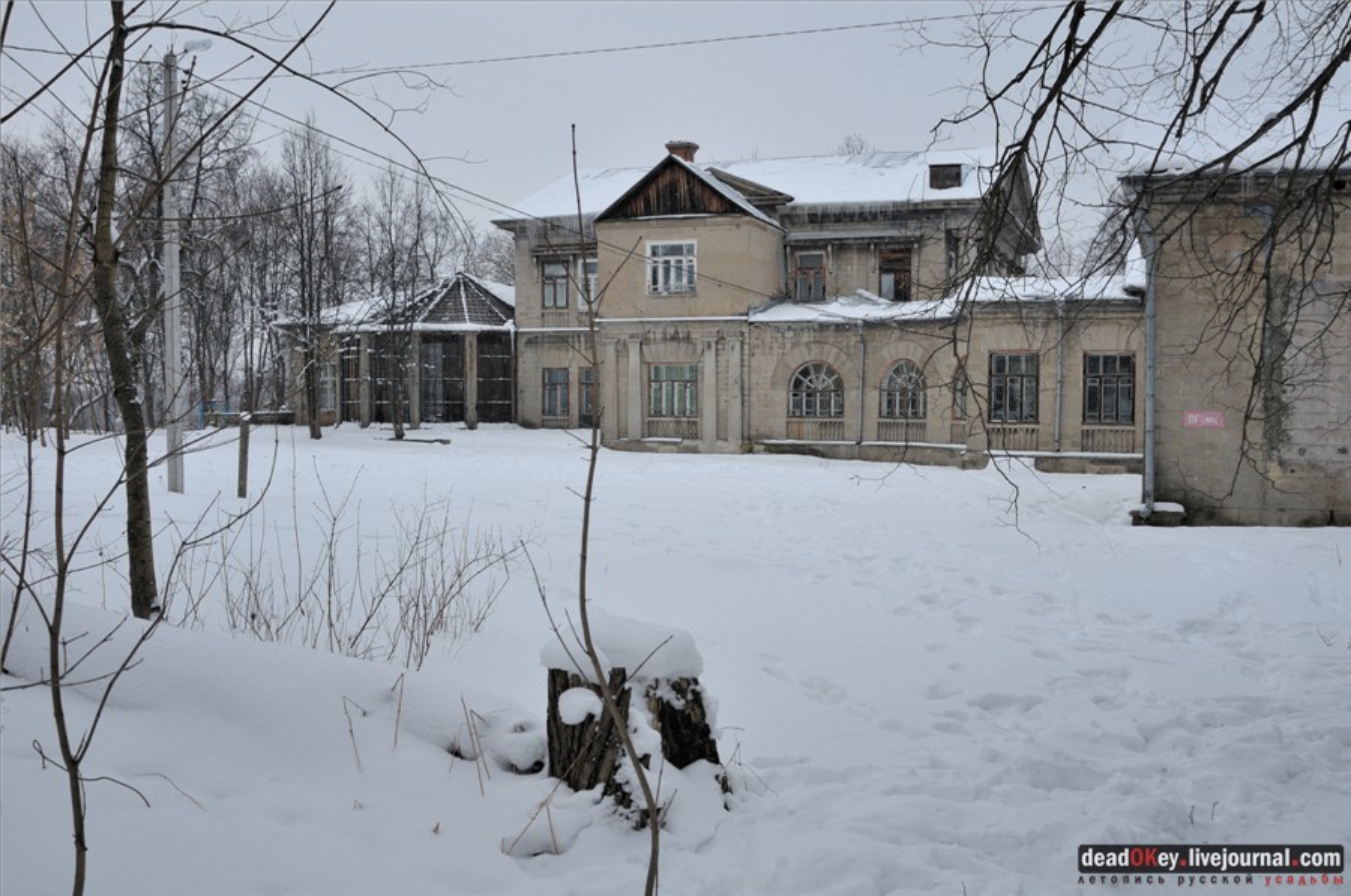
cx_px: 676
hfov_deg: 53.2
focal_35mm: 36
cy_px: 448
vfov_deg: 36.8
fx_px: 1349
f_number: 9
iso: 320
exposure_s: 1/200
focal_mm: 24
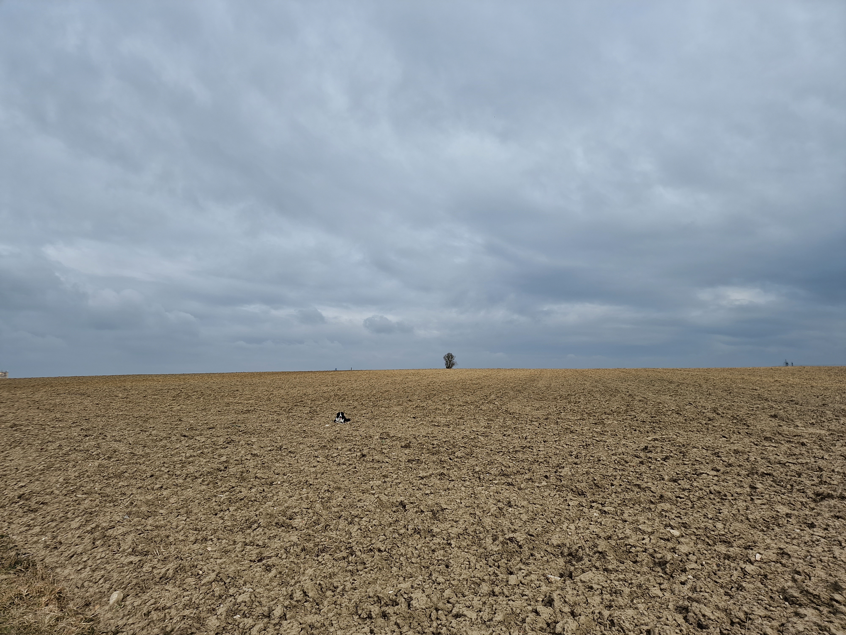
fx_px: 562
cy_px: 318
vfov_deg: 58.9
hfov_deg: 73.9
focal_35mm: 23
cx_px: 423
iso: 50
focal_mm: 6.4
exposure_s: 1/1728
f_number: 1.8
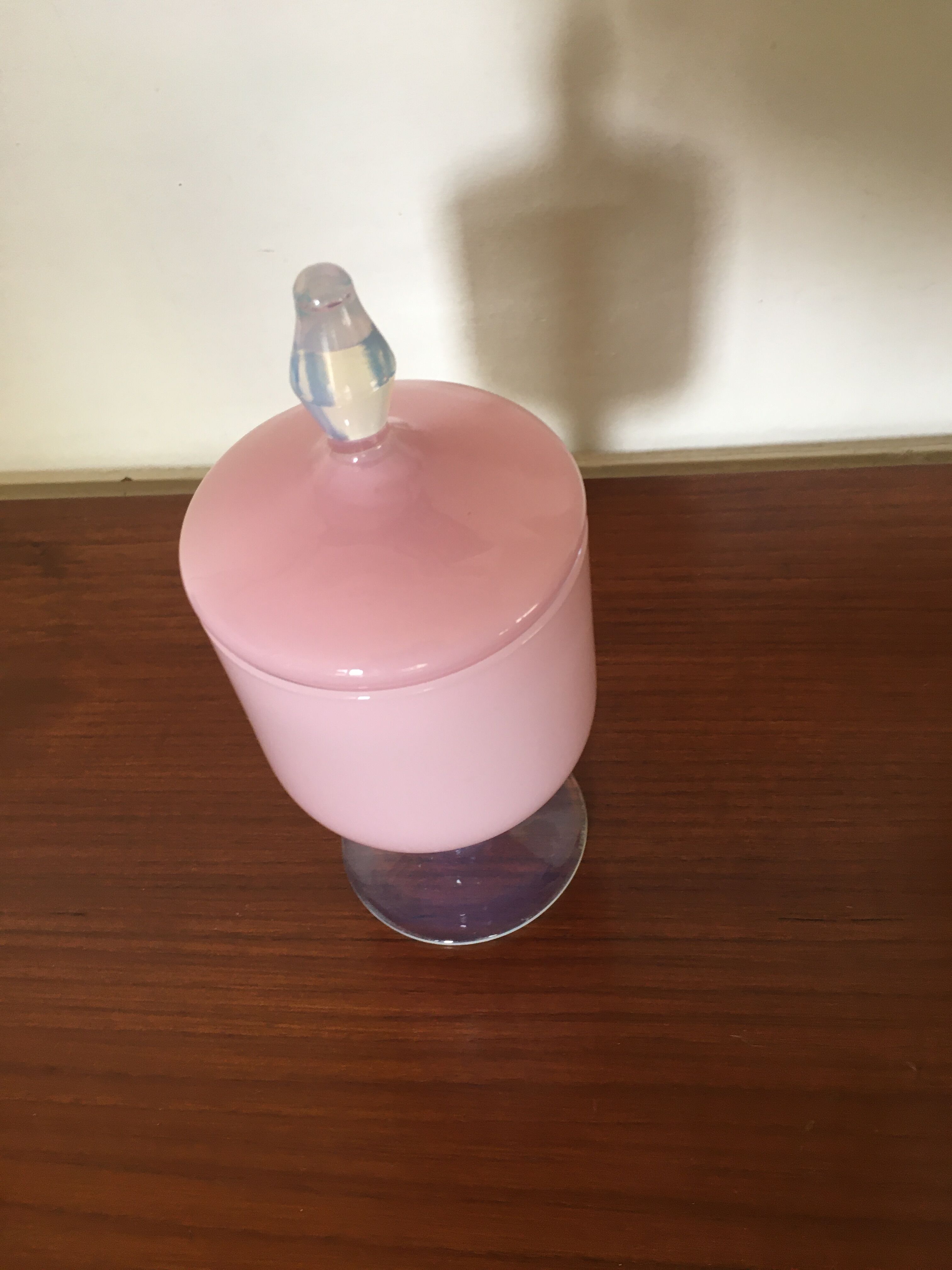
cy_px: 635
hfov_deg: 48.2
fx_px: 1063
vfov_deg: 61.7
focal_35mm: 29
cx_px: 476
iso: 100
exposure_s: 1/33
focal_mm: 4.15
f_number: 2.2
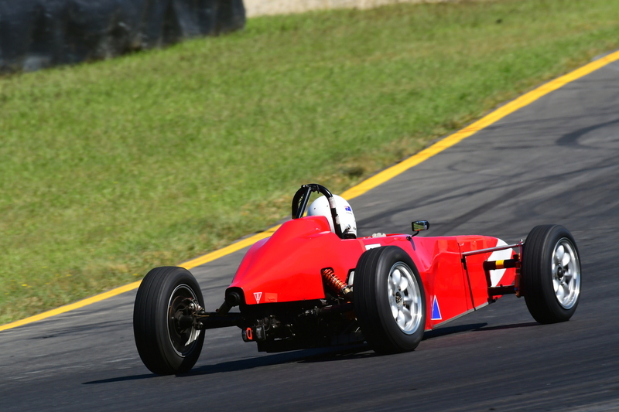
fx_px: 12892
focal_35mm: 750
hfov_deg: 2.8
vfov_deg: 1.8
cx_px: 310
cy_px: 206
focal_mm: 500
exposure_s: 1/640
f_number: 11
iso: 400
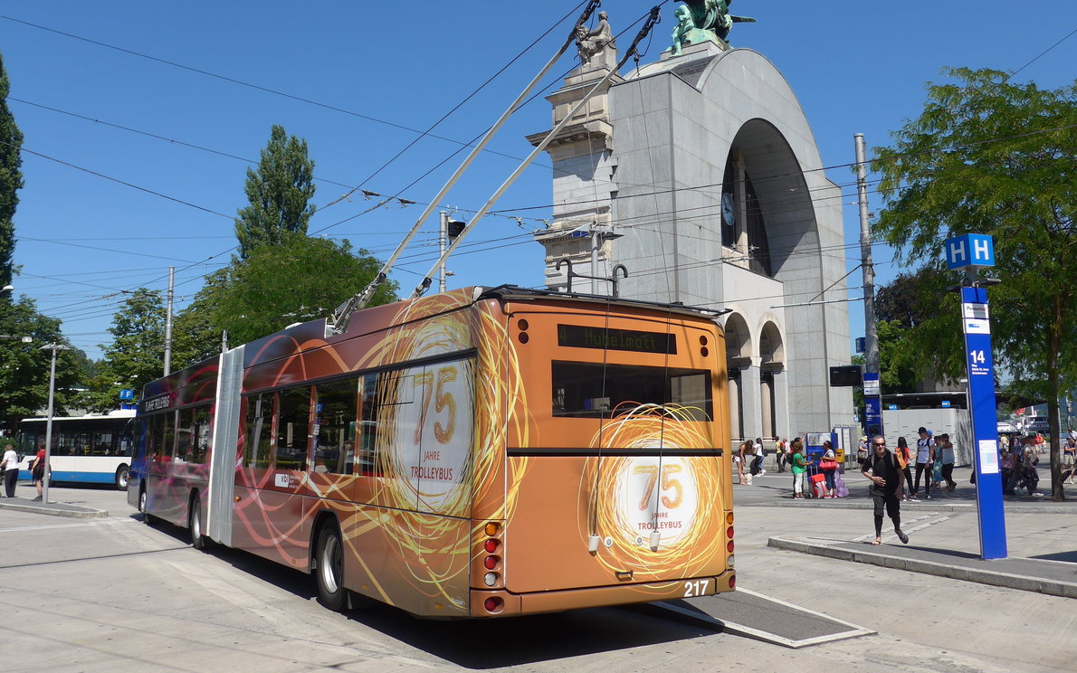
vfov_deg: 40.5
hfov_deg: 61.2
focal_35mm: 31
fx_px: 910
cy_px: 298
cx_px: 542
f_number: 2.8
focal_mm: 6
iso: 80
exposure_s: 1/1600
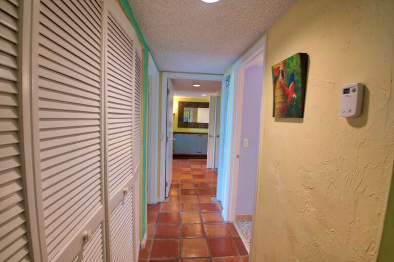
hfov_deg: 96.7
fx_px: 175
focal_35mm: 16
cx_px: 197
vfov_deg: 73.7
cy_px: 131
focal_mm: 16
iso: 400
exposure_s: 1/5
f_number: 10
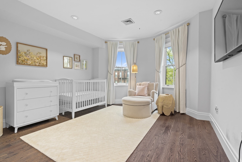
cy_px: 81
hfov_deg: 93.3
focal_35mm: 17
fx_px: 114
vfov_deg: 70.5
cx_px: 121
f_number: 9
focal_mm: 17
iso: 320
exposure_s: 2.5
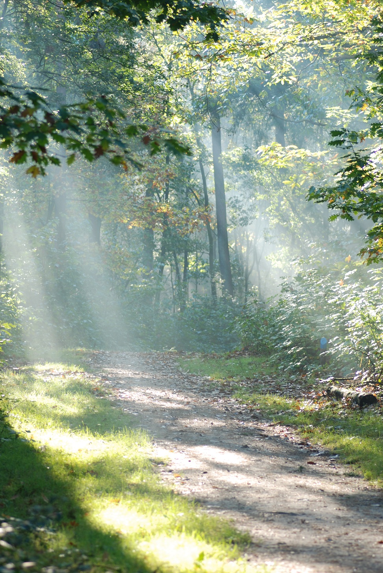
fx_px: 2387
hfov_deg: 9.2
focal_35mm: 150
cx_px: 192
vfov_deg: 13.7
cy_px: 286
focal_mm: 100
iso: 100
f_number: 3.2
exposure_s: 1/60
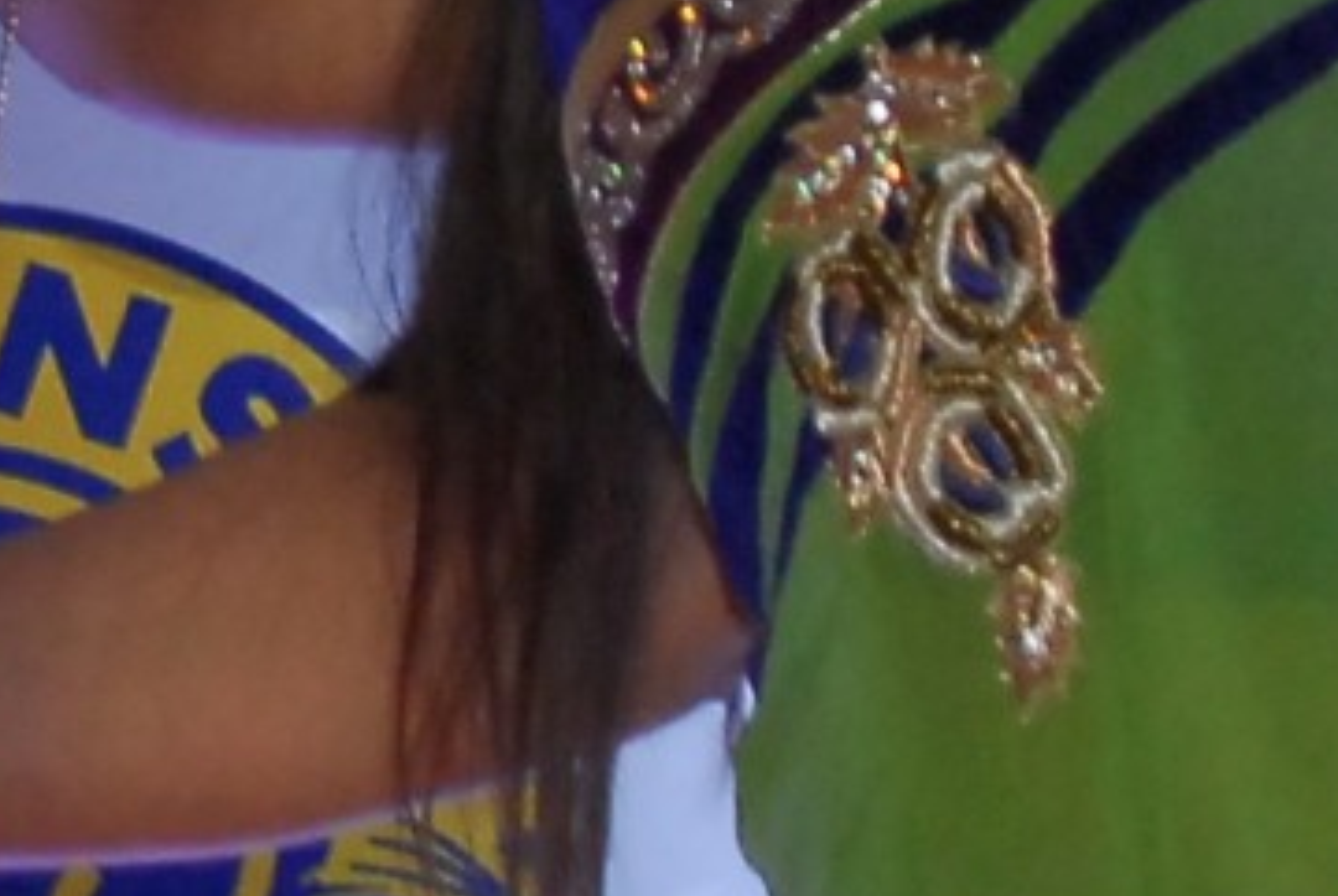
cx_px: -665
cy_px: 19
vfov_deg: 3.4
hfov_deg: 5.0
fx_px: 15216
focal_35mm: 409
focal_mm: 35
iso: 640
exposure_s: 1/125
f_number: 4.2
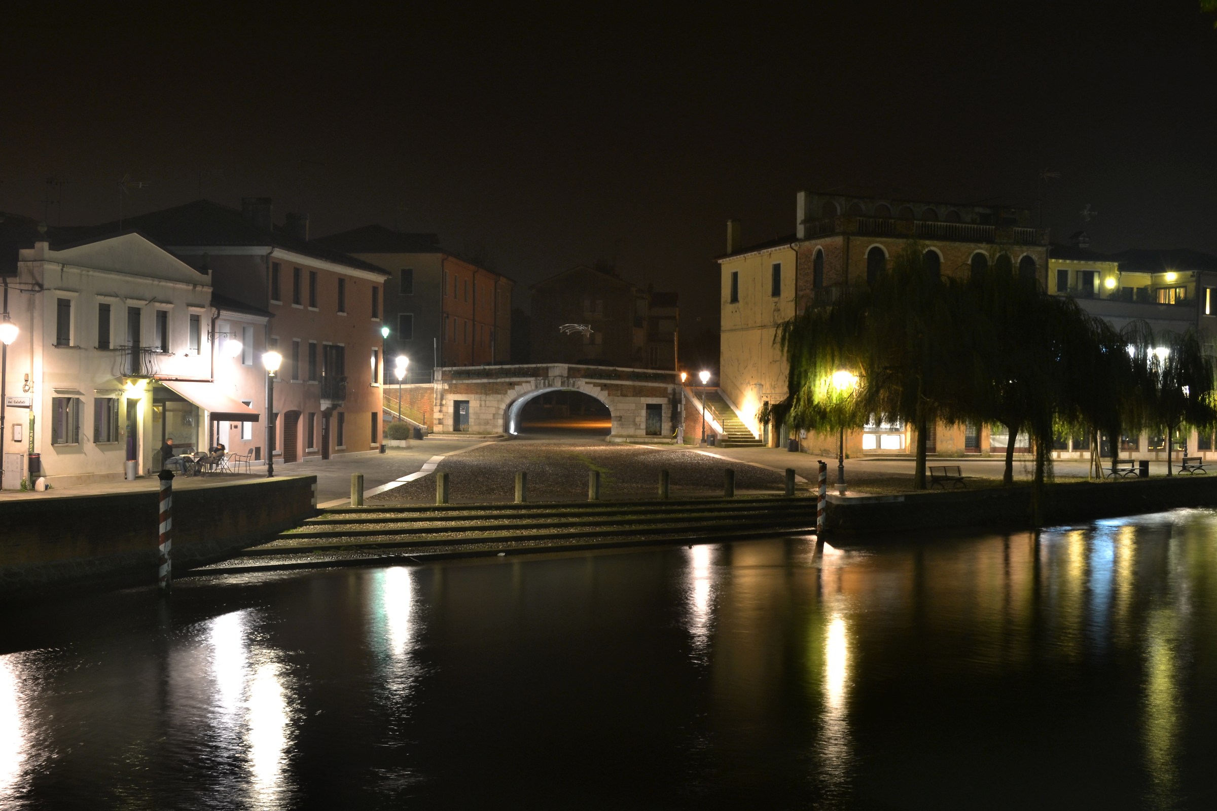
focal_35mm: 42
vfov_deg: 31.9
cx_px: 608
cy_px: 406
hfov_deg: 46.4
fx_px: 1420
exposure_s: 10
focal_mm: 28
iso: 200
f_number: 11
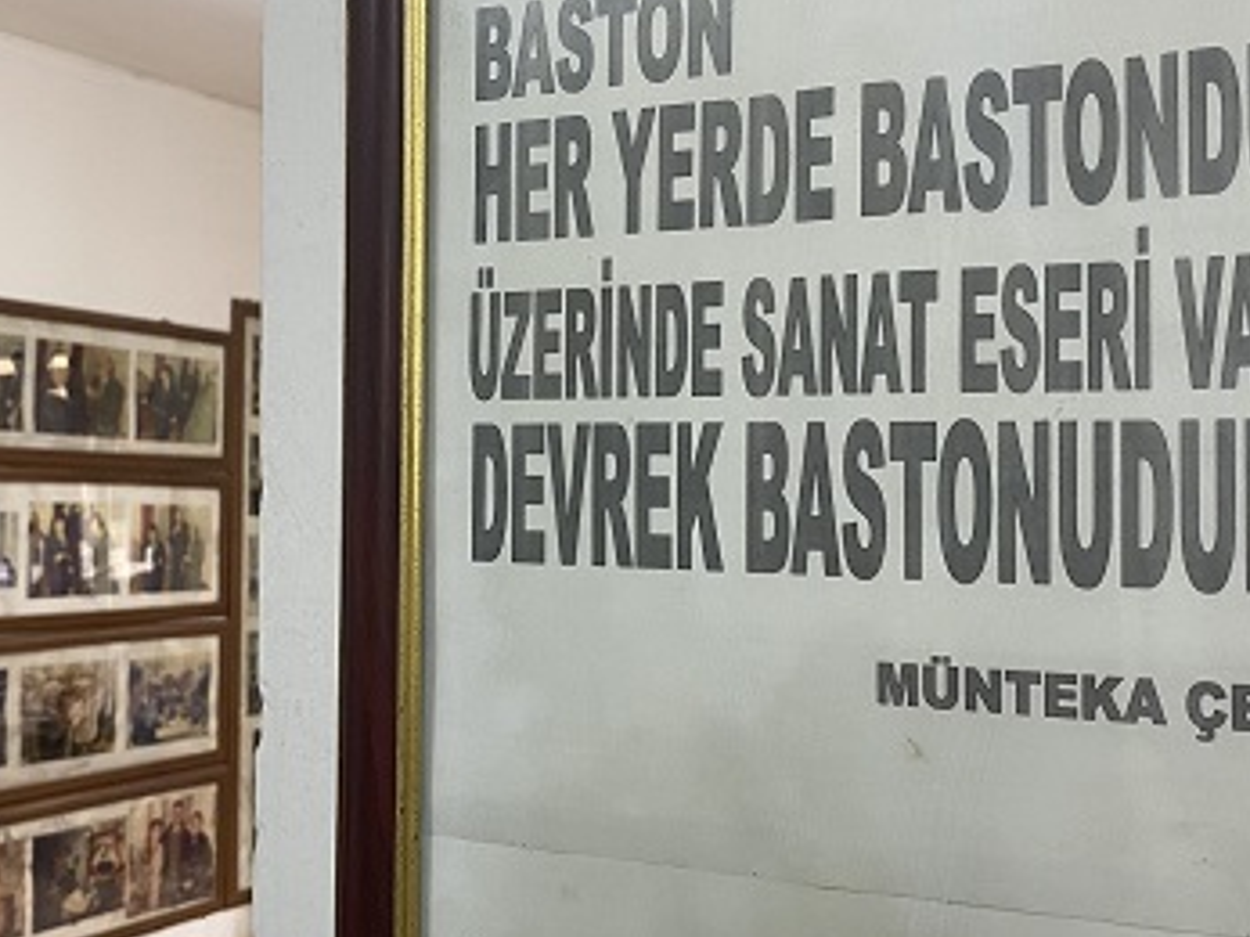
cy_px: 440
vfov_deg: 32.2
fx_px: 1624
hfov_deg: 41.9
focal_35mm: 45
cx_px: 501
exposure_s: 1/50
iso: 125
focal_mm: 4.25
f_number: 1.8
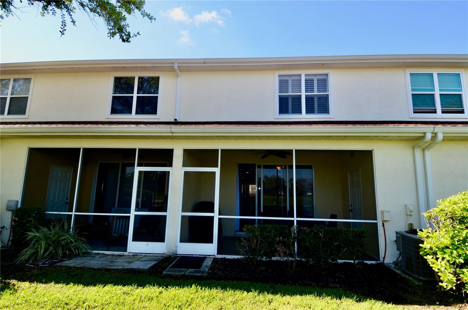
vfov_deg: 67.1
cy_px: 155
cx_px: 234
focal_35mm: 18
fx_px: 233
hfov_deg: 90.1
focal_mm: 12
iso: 100
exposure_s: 1/160
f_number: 6.3
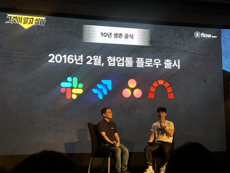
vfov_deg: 30.3
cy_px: 86
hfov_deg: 39.7
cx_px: 115
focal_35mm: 48
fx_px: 319
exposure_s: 1/40
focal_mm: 6.86
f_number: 1.78
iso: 400
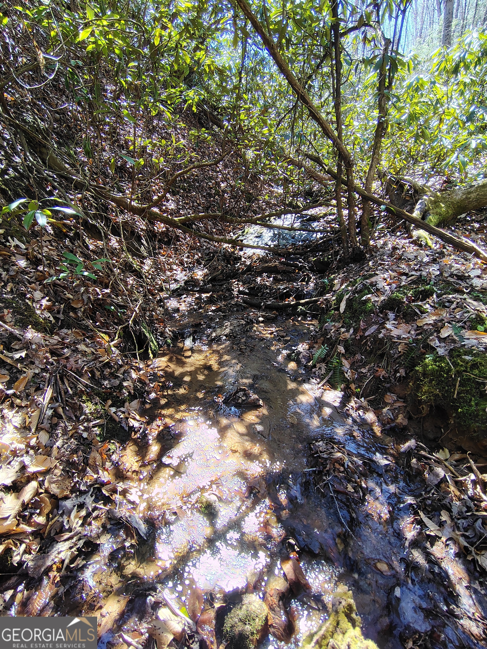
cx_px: 244
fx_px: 300
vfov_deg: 94.5
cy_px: 324
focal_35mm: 16
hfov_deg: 78.1
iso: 205
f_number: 2.2
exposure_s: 1/120
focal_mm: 2.13
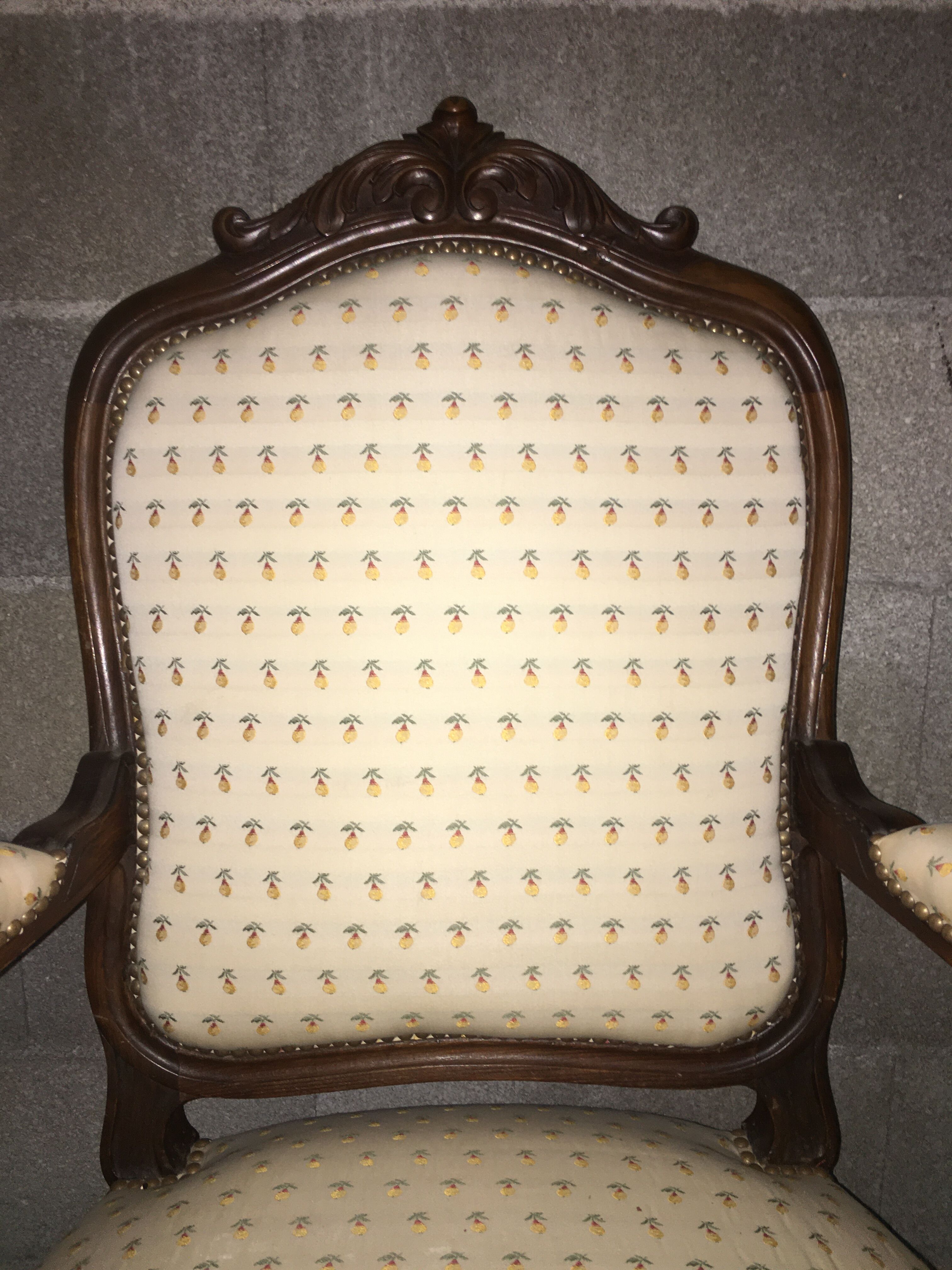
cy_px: 635
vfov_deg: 61.7
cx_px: 476
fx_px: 1063
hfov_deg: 48.2
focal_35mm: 29
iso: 32
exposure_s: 1/17
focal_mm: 4.15
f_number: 2.2
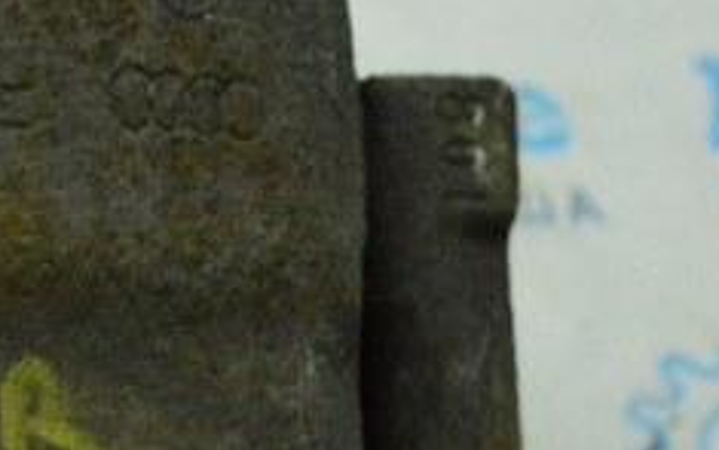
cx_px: -468
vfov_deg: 10.9
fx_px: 2352
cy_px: 155
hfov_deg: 15.5
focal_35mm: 120
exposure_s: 1/1250
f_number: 4
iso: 6400
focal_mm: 18
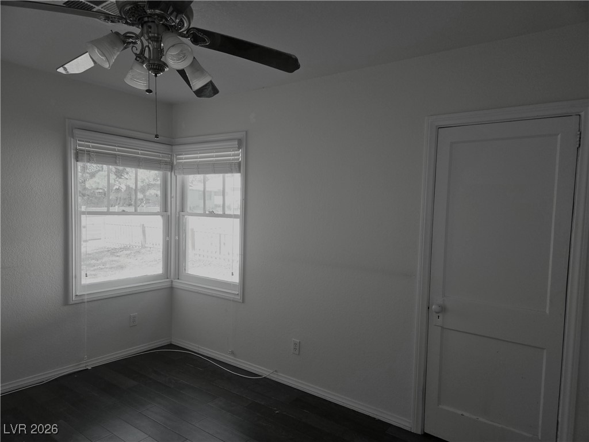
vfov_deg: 58.9
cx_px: 294
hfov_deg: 73.9
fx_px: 391
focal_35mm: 23
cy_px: 221
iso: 25
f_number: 1.8
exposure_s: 1/185
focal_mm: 5.4
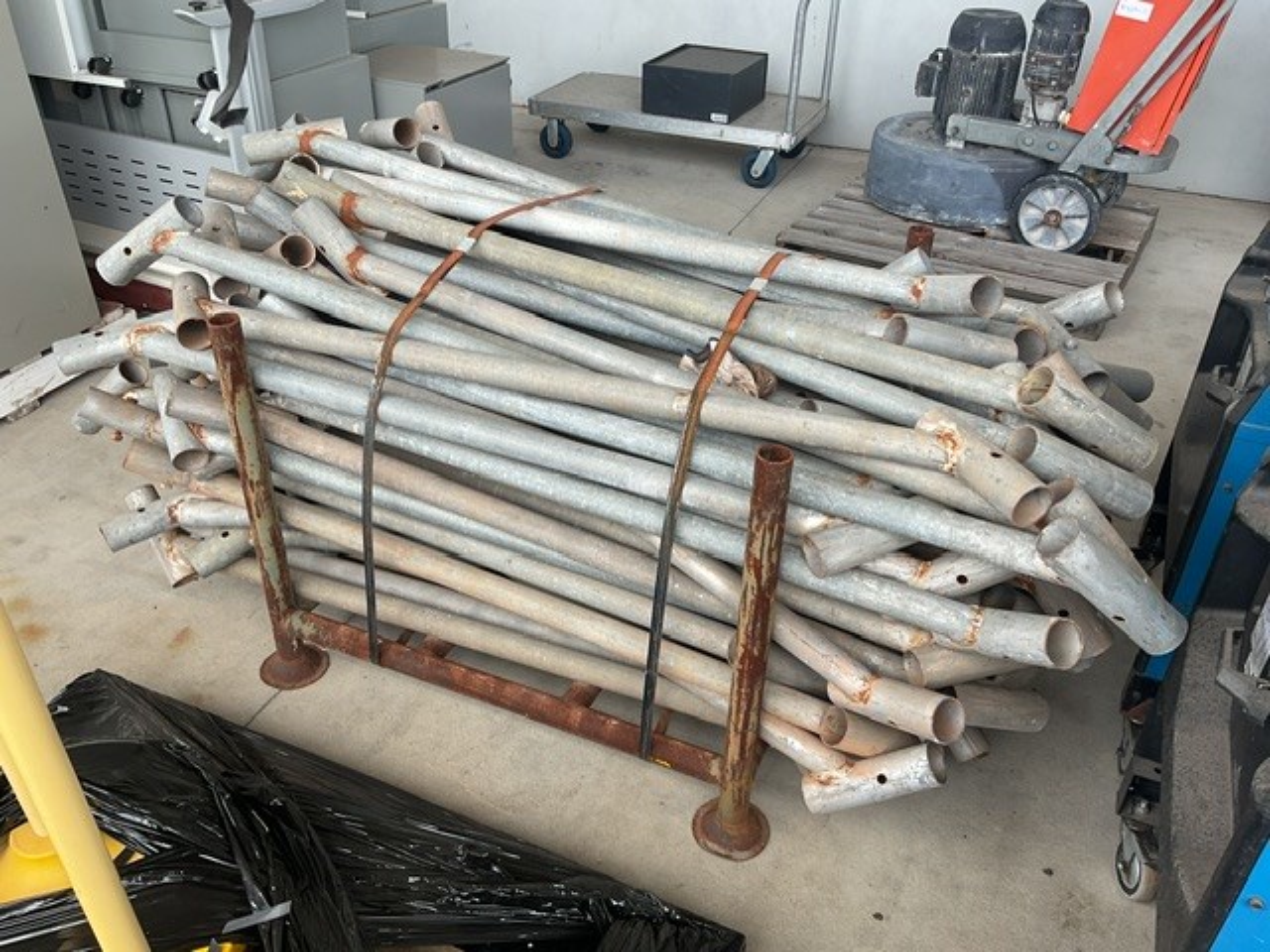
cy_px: 476
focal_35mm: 29
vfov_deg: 48.2
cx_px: 635
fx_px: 1064
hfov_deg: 61.7
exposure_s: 1/128
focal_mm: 3
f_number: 1.8
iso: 16
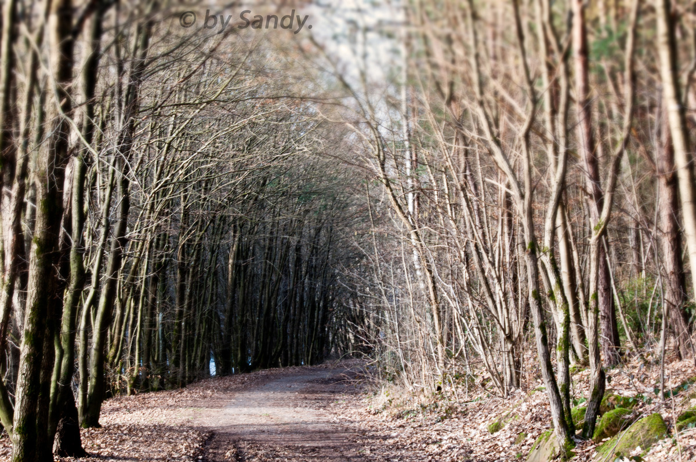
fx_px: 2028
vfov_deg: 13.0
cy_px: 231
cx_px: 348
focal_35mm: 105
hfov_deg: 19.5
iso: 200
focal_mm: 70
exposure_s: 1/10
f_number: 14
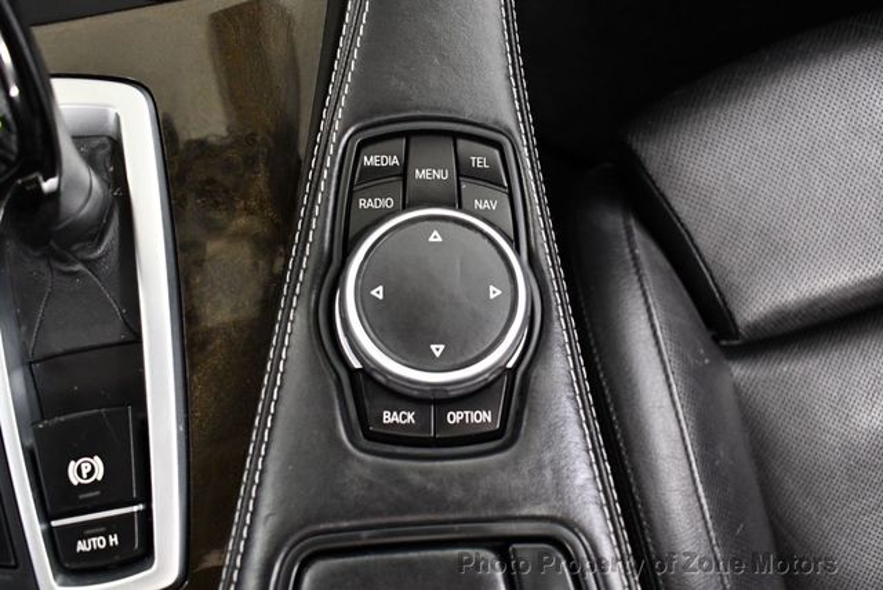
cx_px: 442
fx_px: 884
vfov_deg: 36.9
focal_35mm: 36
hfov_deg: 53.1
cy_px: 295
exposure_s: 1/80
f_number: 3.5
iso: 3200
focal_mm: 18
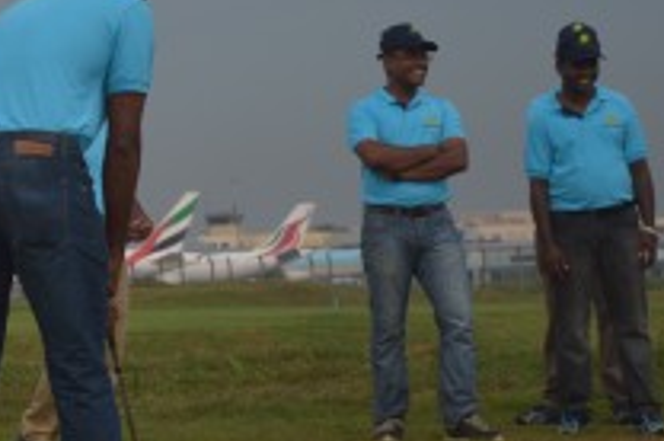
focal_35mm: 225
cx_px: -115
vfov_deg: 6.1
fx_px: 4144
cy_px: 160
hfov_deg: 9.1
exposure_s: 1/125
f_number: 5.6
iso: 200
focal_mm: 52
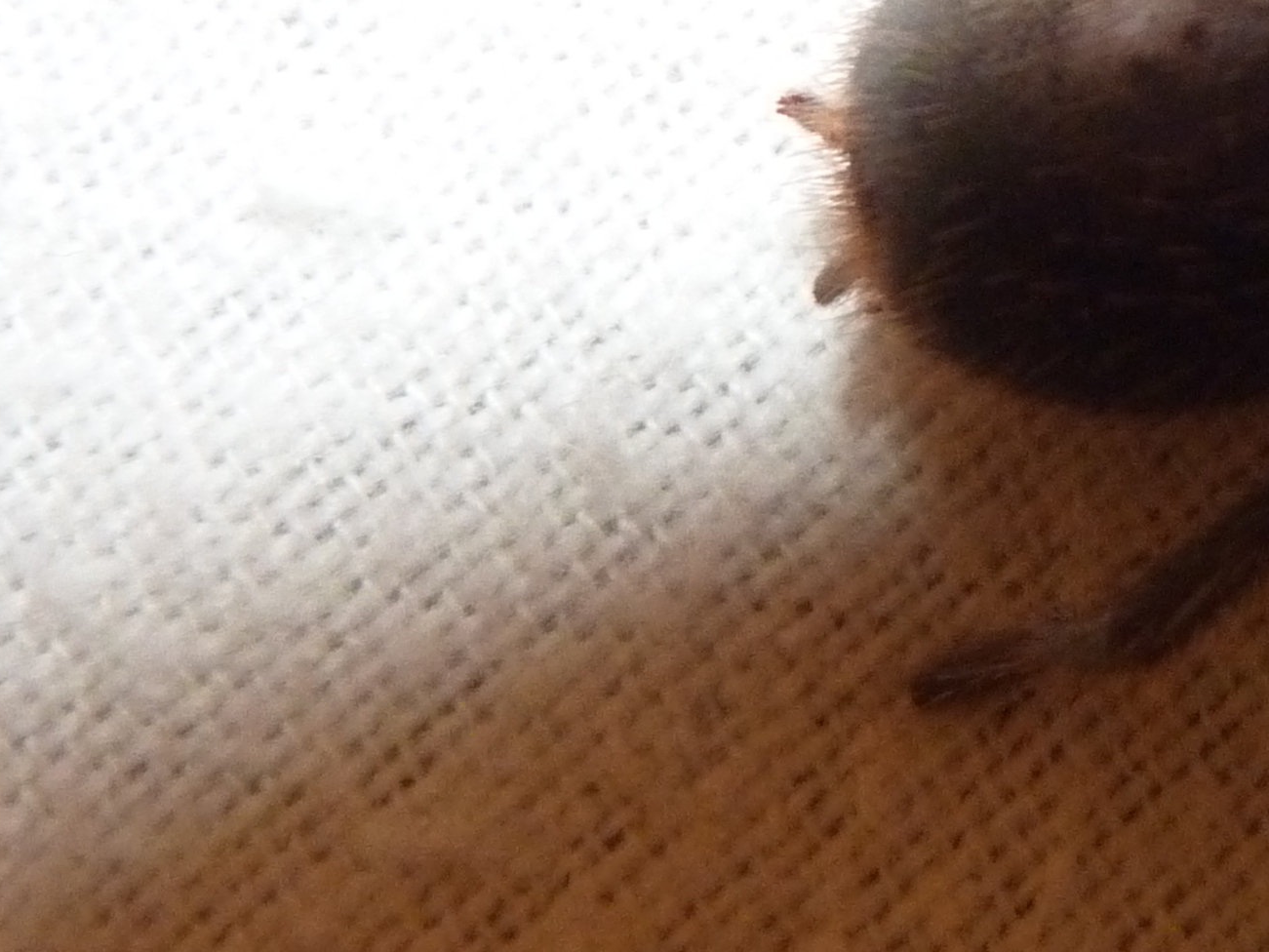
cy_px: -82
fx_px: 3043
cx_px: 1636
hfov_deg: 21.4
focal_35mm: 83
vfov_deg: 17.2
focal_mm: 4.8
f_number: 2.8
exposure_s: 1/20
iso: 400
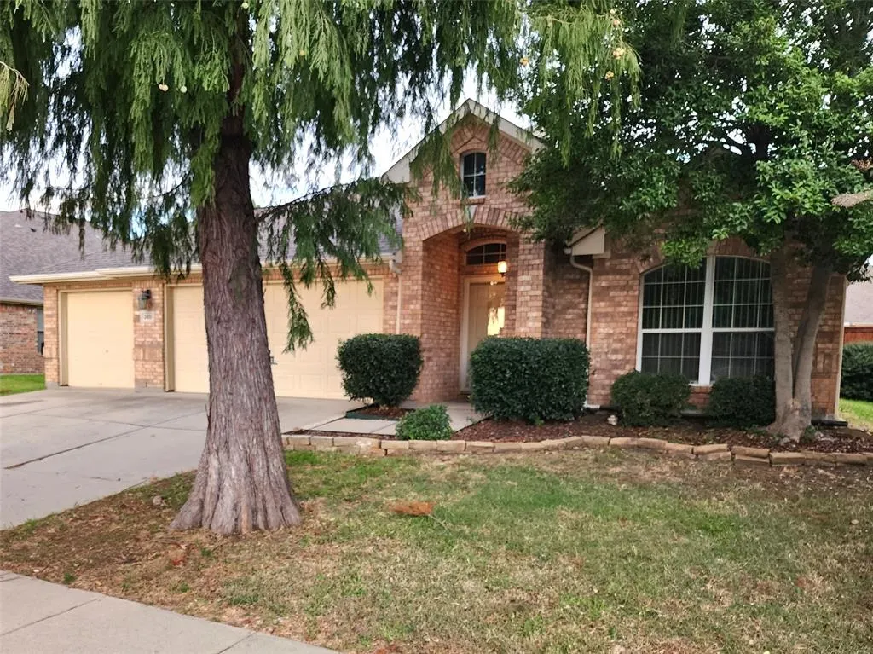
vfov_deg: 58.8
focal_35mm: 23
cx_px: 436
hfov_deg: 74.0
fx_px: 580
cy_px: 327
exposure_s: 1/182
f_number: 1.8
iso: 160
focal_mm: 6.4
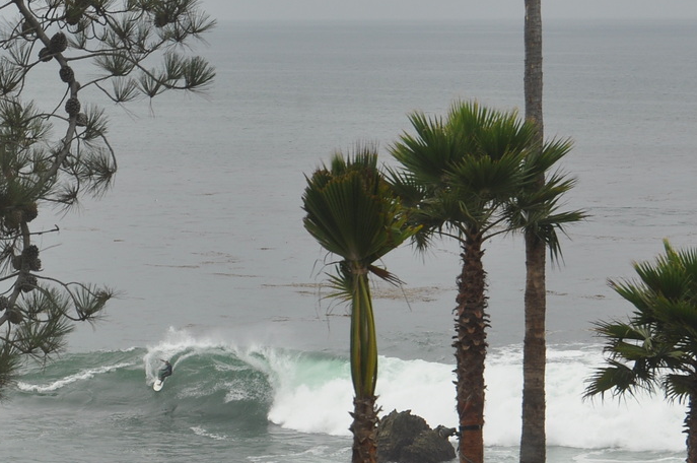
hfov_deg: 10.7
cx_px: 265
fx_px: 3715
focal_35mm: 192
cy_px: 359
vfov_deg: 7.1
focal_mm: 55
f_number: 9
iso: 200
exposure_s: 1/320
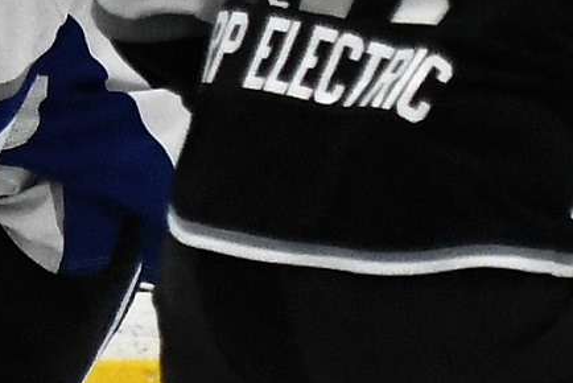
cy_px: 258
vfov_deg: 2.8
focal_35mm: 495
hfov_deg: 4.2
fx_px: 7884
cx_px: 112
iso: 2800
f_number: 2.8
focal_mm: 92
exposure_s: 1/1000
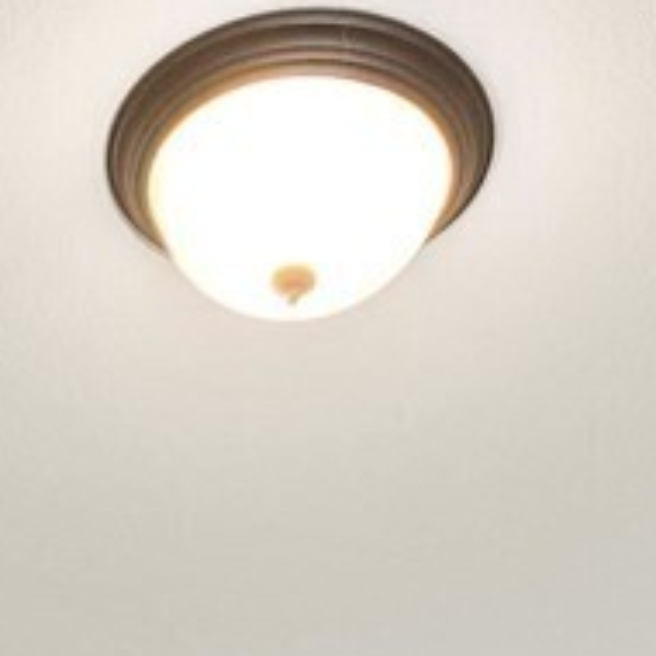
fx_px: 2273
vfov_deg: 11.8
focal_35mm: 106
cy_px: 1773
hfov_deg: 16.2
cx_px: 88
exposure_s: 1/60
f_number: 6.3
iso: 800
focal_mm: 14
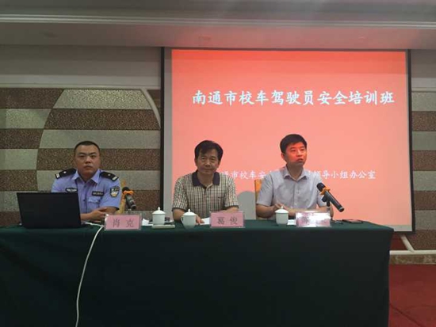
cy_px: 164
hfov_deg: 61.6
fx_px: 365
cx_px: 218
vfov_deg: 48.3
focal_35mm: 29
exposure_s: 1/33
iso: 250
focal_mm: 4.15
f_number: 2.2
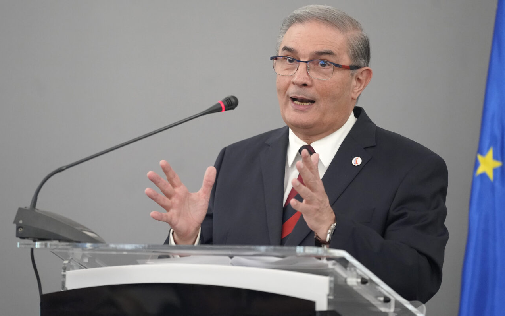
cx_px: 253
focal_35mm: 205
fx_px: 2821
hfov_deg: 10.2
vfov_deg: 6.4
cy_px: 154
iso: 6400
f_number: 4
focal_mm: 200
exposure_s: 1/250
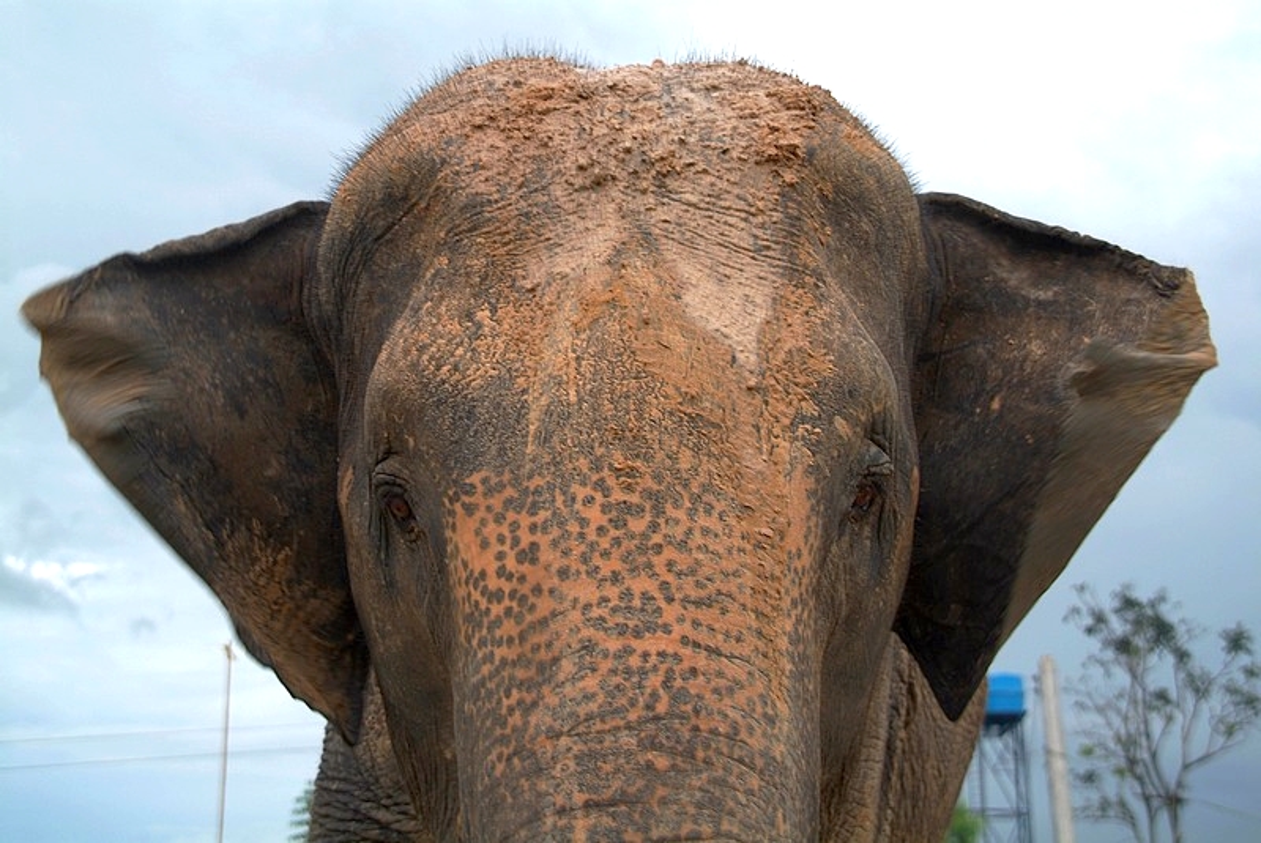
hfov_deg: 38.8
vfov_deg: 26.5
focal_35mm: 51
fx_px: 1788
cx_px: 630
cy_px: 422
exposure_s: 1/60
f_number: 4.5
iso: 100
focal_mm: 34
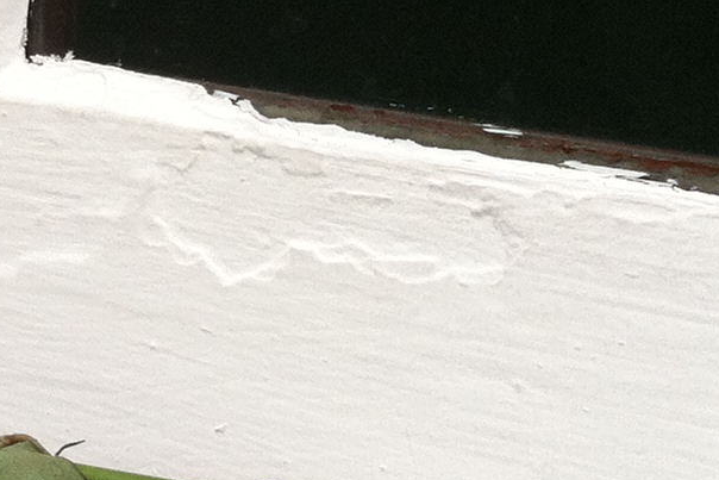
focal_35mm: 156
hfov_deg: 12.9
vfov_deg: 8.8
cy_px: 208
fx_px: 3116
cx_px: -107
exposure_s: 1/476
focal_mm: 3.85
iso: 80
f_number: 2.8
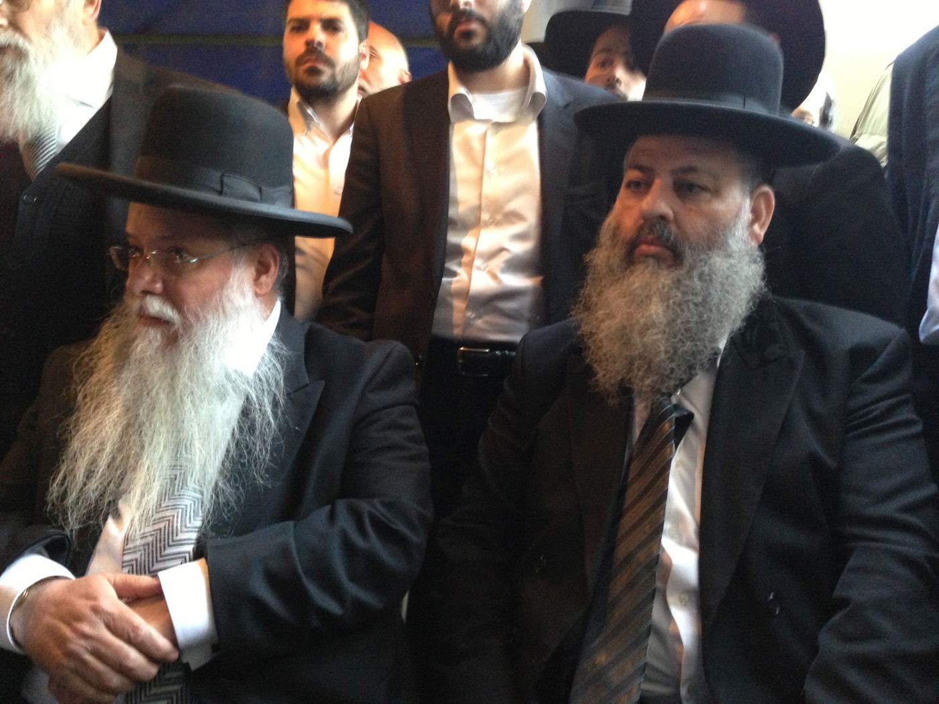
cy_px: 352
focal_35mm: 33
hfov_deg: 55.4
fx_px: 895
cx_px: 470
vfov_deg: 42.9
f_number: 2.4
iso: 400
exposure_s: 1/17
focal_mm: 4.13
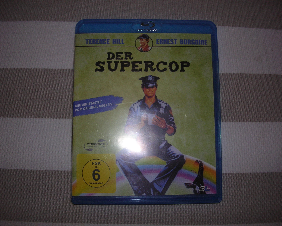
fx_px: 309
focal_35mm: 37
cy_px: 114
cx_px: 143
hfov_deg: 49.1
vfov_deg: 40.1
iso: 50
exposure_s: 1/60.1
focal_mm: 5.8
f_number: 2.8
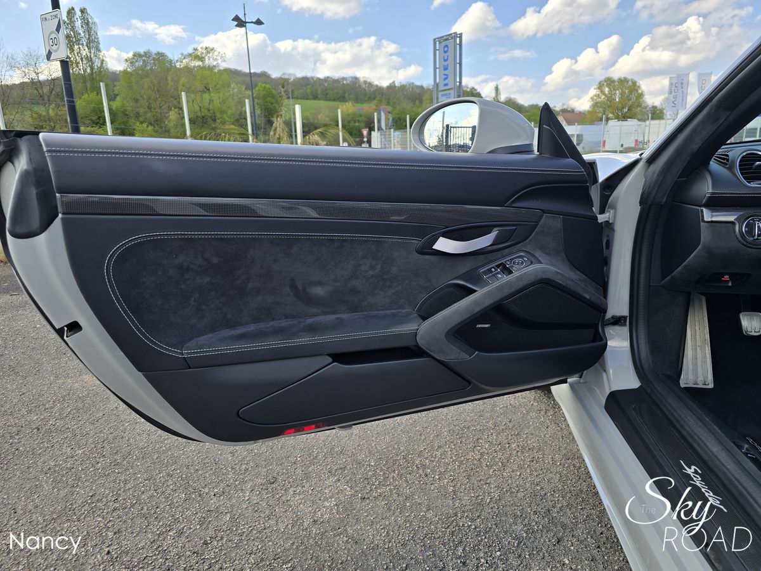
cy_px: 286
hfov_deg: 73.9
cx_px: 380
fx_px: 506
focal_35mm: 23
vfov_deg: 58.9
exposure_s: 1/347
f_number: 1.7
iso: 12
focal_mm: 6.3
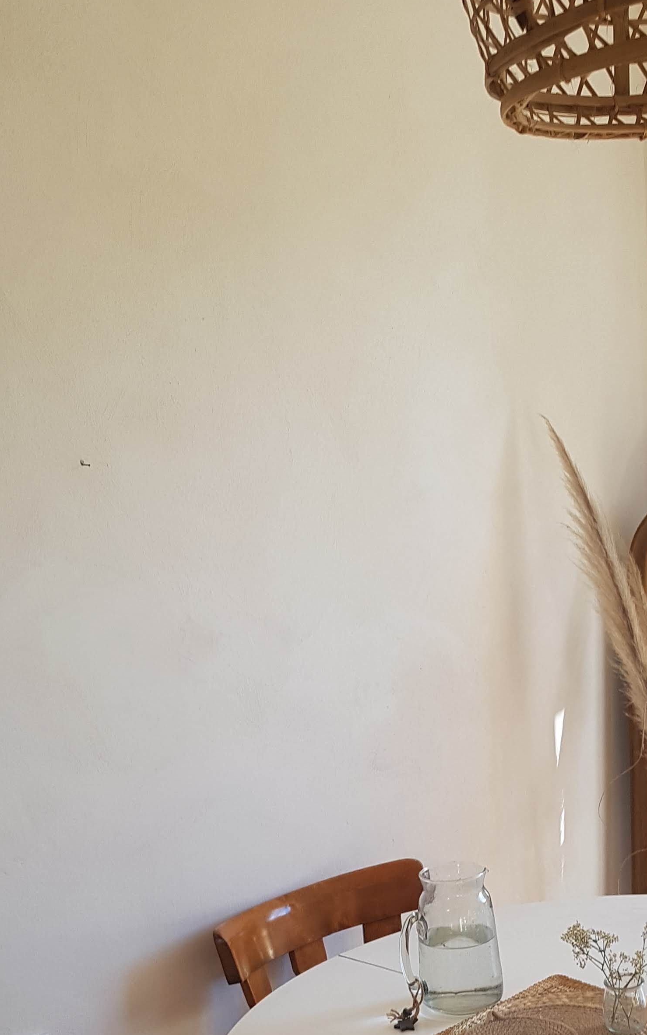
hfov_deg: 27.3
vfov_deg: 40.5
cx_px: 423
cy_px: 858
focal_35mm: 47
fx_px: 1326
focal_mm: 4.2
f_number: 1.7
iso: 50
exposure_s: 1/117
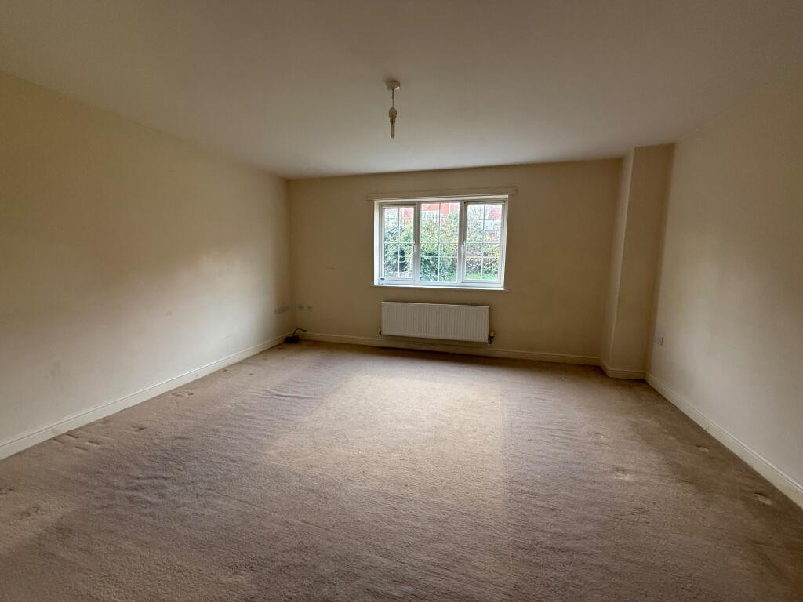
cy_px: 301
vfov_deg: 85.7
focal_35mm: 14
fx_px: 325
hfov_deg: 102.1
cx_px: 402
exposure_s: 1/99
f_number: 2.2
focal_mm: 2.22
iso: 250
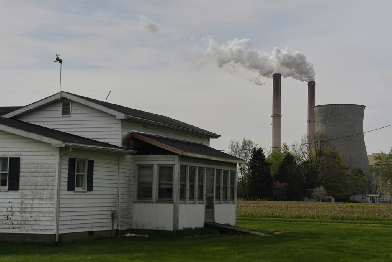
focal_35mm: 70
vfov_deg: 19.5
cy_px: 131
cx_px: 196
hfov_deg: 28.8
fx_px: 762
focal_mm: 70
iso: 800
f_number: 2.8
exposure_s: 1/125
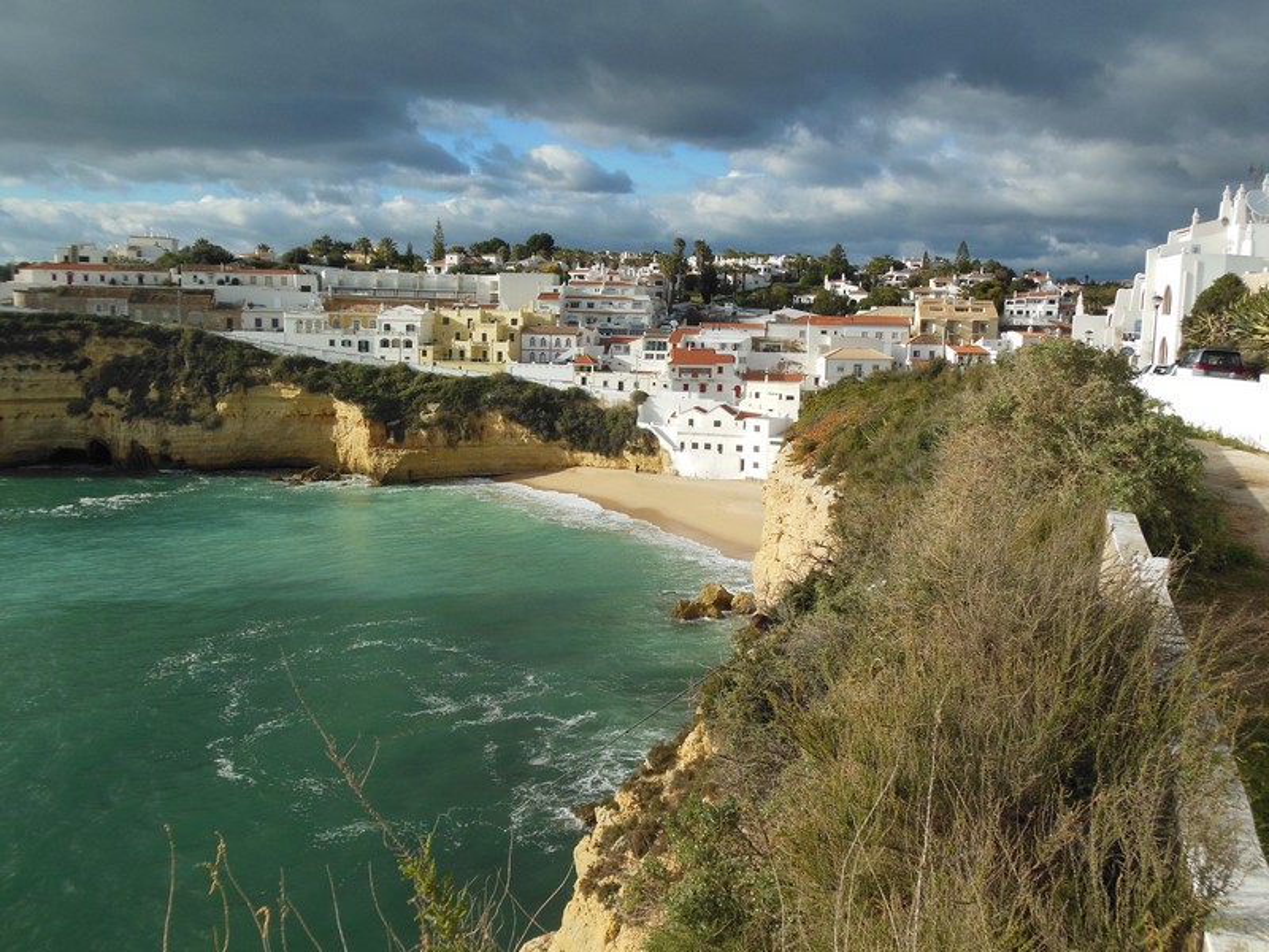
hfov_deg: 55.4
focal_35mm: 33
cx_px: 634
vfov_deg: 42.9
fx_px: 1210
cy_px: 476
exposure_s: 1/1250
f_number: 3.5
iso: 125
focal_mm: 6
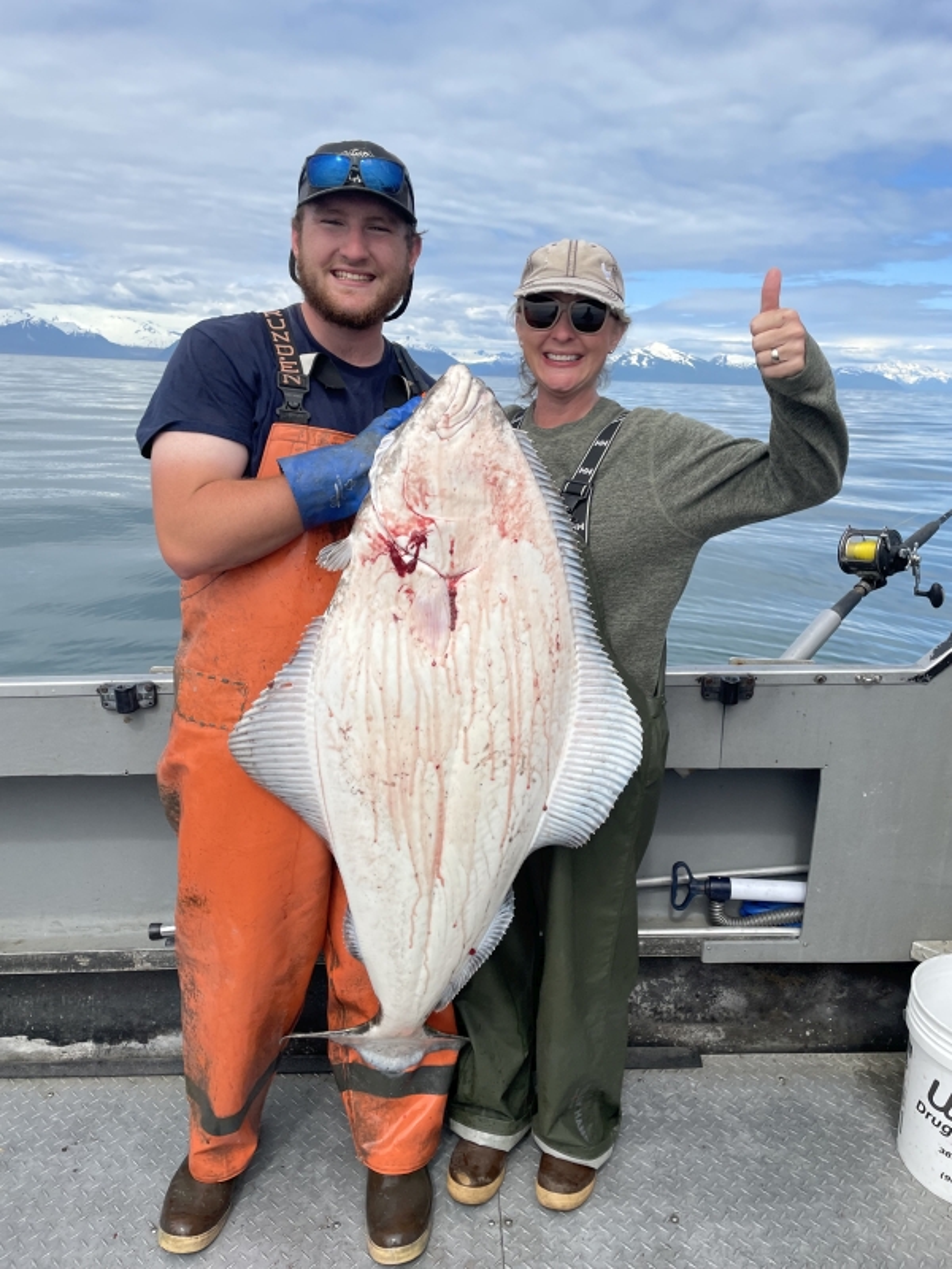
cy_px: 634
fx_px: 953
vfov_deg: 67.3
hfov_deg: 53.1
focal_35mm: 26
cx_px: 476
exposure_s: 1/4464
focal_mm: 4.2
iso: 32
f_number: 1.6
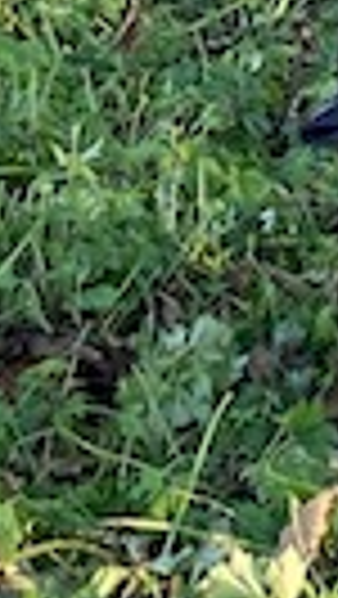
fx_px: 5407
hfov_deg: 3.6
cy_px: -953
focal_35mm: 340
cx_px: 622
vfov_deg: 6.0
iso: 25
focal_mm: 6
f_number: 2
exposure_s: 1/122
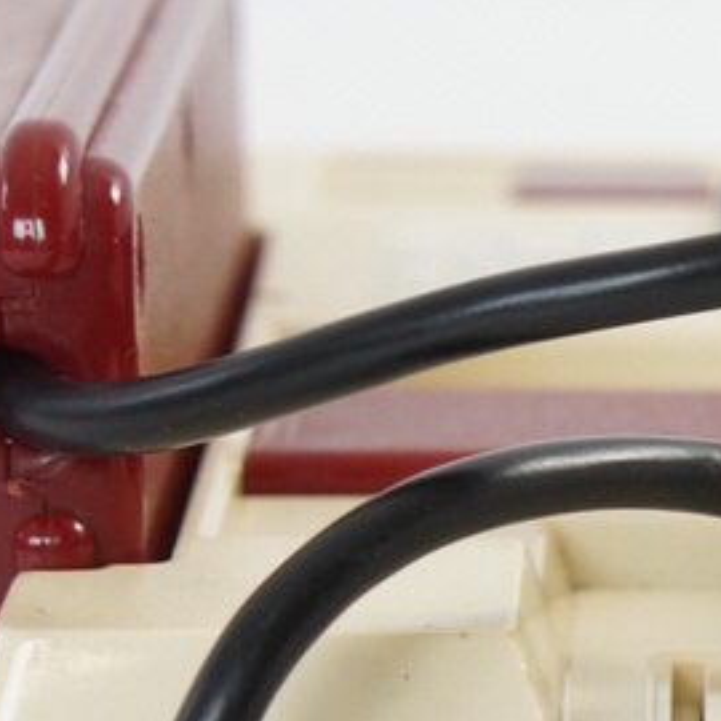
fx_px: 6669
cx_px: 1140
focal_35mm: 283
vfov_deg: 6.2
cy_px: 638
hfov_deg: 6.1
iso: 800
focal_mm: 50
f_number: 6.3
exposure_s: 1/80
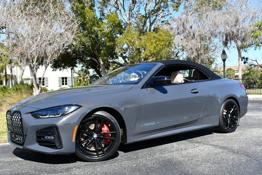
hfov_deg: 48.4
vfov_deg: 33.5
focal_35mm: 40
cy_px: 88
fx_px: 291
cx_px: 131
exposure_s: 1/250
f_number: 8
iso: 125
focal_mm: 20
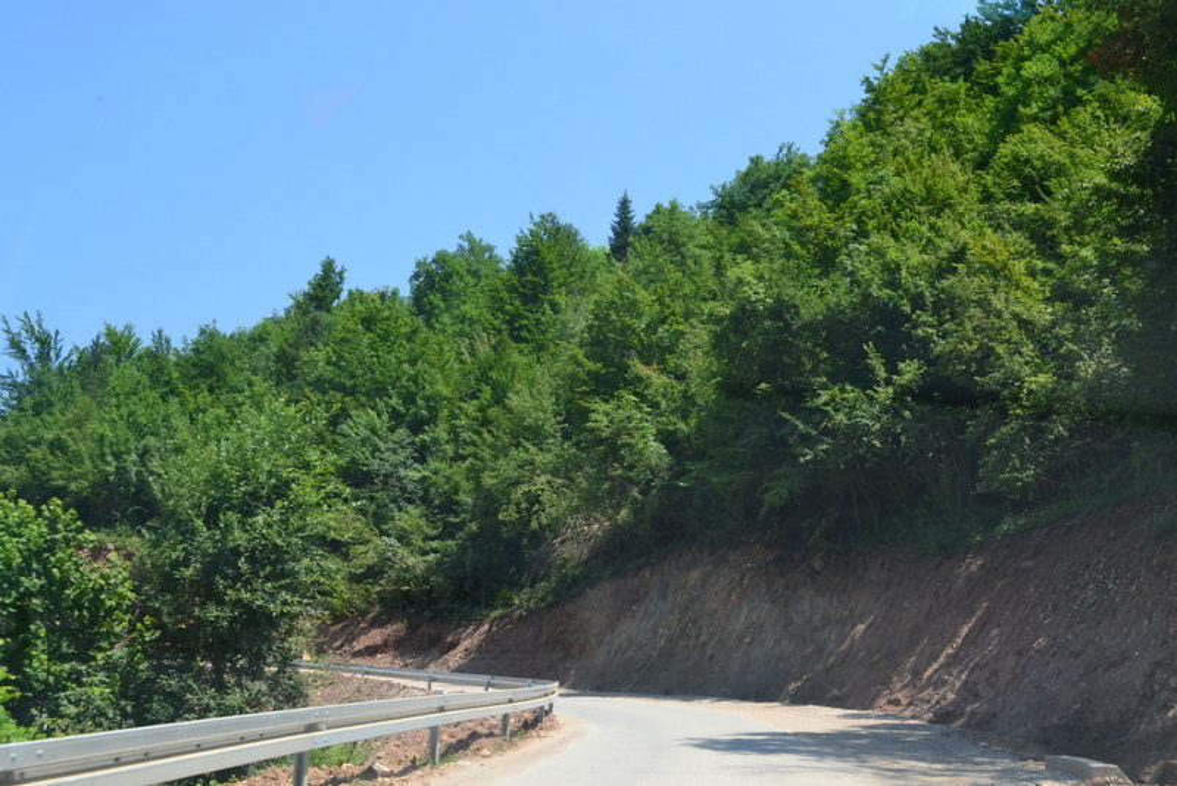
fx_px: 1177
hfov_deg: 53.1
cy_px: 393
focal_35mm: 36
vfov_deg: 36.9
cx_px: 588
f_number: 10
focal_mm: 24
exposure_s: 1/200
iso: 400
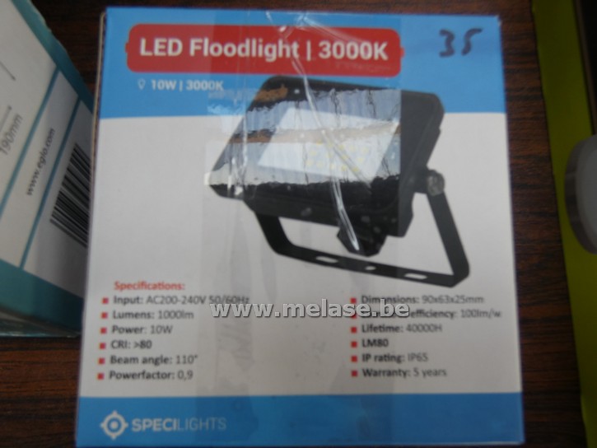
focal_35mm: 20
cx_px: 298
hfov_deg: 81.7
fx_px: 345
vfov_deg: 66.0
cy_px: 224
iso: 100
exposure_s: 1/60
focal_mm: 3.6
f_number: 2.8
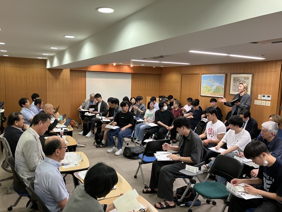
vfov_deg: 49.7
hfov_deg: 63.4
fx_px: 228
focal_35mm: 28
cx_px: 141
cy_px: 106
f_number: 1.8
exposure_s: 1/50
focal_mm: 3.99
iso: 100
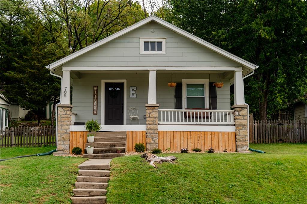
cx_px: 154
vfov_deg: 28.0
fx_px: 409
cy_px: 102
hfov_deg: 41.1
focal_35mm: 48
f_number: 2.8
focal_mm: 48
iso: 100
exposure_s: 1/1250
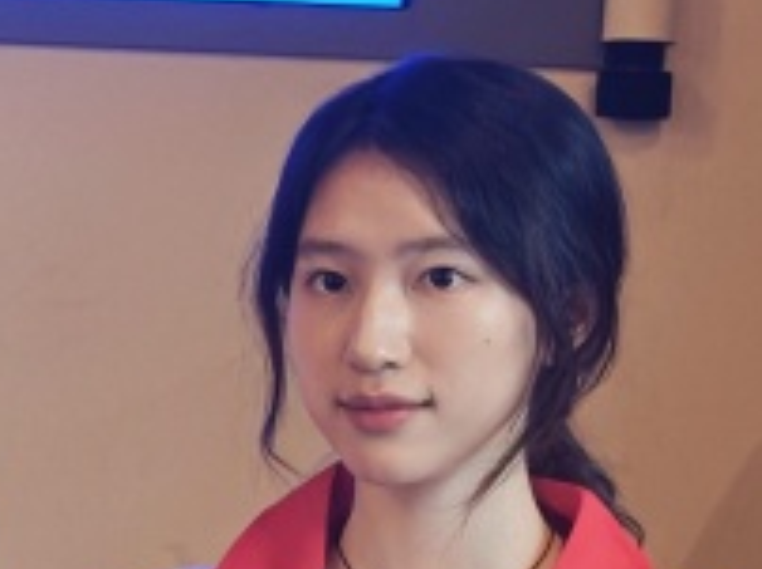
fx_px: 4881
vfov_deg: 6.6
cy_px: 678
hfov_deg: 8.6
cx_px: -521
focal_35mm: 222
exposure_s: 1/61.3
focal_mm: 6.55
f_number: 1.62
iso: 250
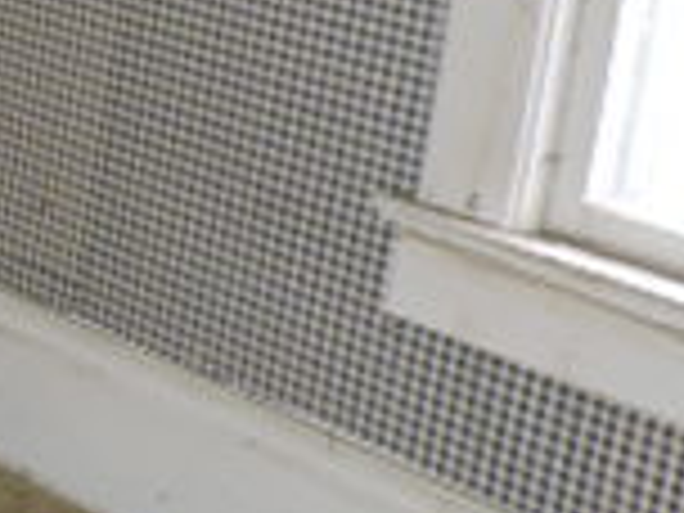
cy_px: -104
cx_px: -680
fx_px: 1996
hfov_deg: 15.5
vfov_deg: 14.2
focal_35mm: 101
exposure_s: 1/30
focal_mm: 4.3
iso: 200
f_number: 3
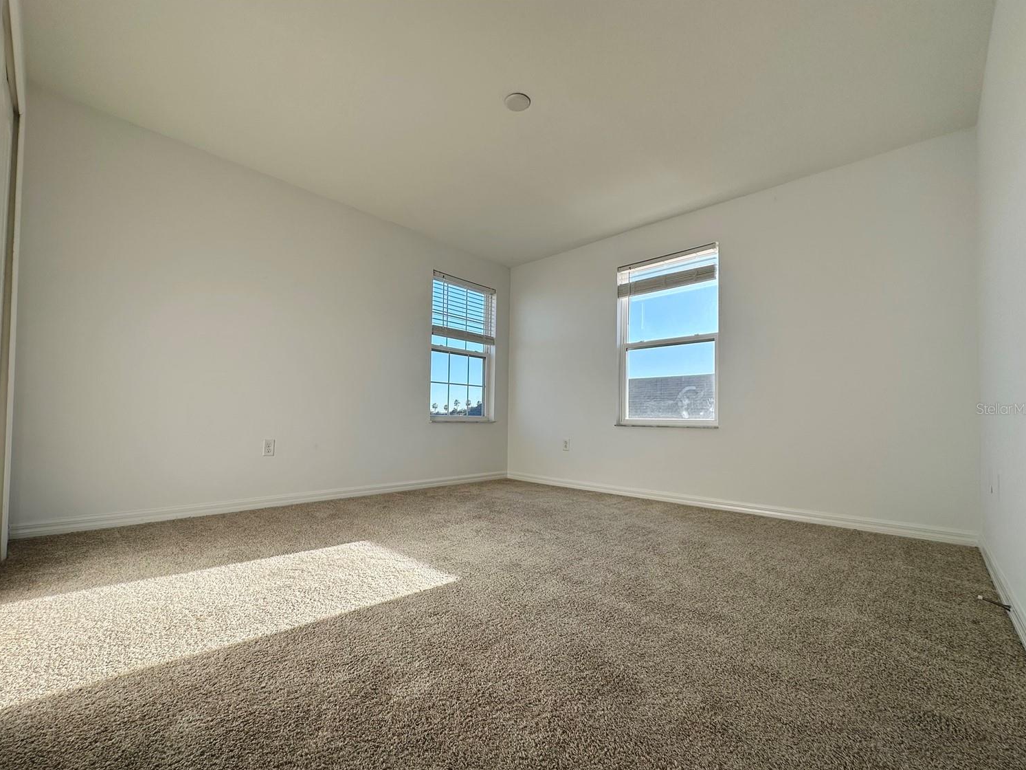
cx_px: 491
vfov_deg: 81.7
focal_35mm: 15
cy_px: 408
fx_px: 445
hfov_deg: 98.1
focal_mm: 2.22
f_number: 2.2
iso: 40
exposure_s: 1/392
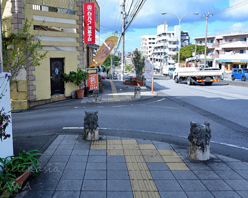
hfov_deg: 55.5
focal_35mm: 32
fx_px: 235
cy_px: 82
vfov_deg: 45.6
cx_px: 109
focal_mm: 15
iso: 200
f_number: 8
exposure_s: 1/280
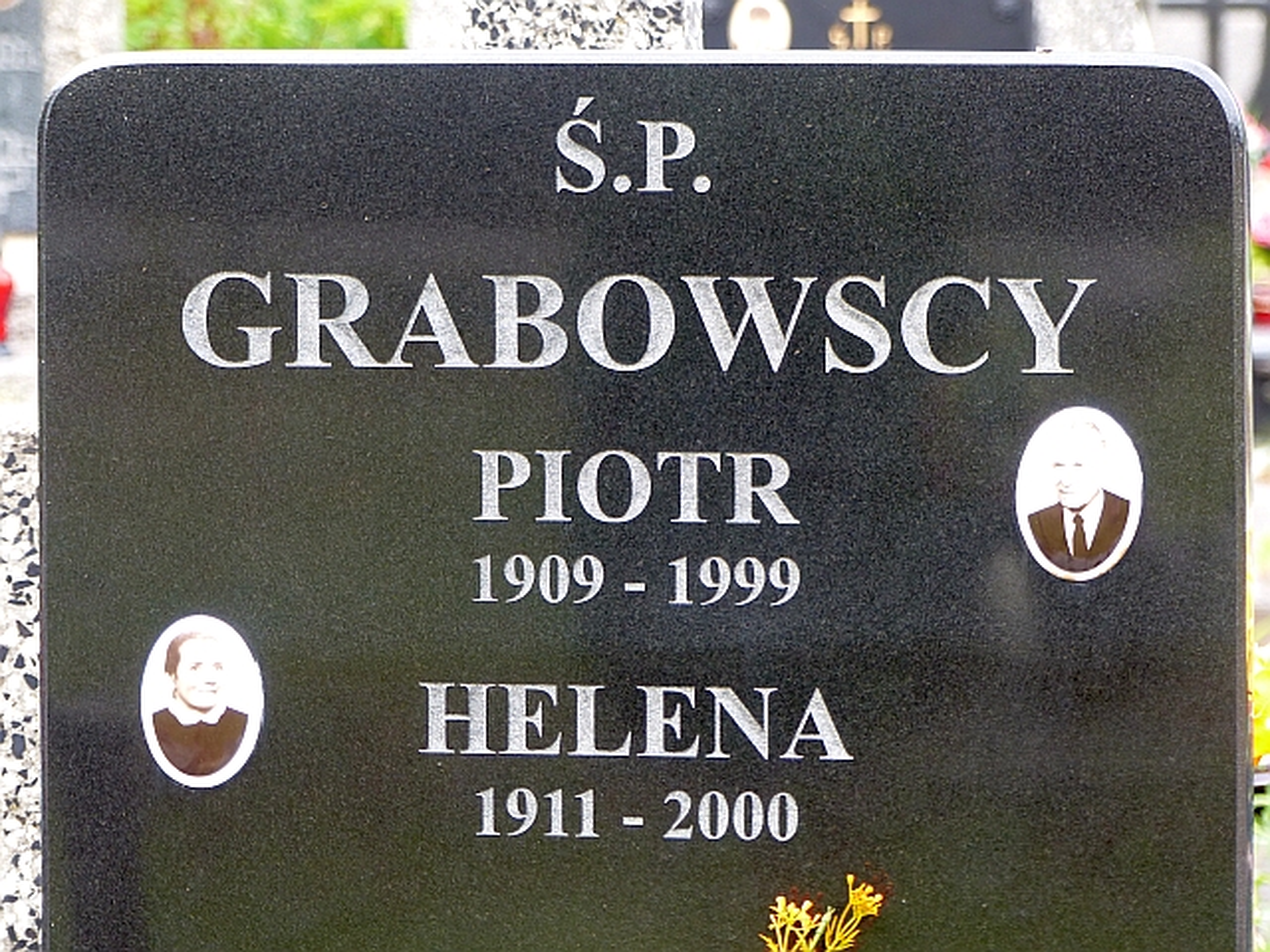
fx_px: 9649
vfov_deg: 5.7
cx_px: 635
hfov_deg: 7.5
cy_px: 476
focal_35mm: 263
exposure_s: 1/100
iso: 100
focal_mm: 47.4
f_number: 2.8
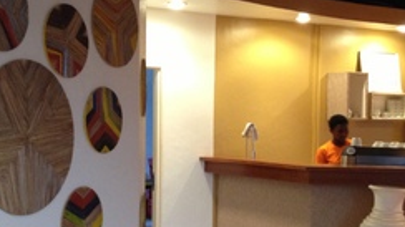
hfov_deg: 28.2
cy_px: 159
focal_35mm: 75
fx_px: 805
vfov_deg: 16.0
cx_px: 202
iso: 250
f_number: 2.4
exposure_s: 1/20
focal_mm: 4.28
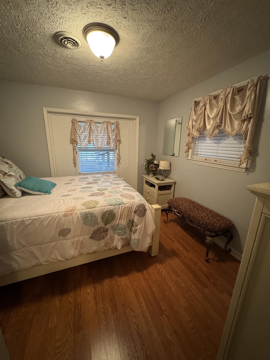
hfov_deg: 85.7
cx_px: 135
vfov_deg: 102.1
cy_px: 180
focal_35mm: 14
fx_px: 146
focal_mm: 2.22
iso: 1000
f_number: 2.2
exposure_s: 1/40
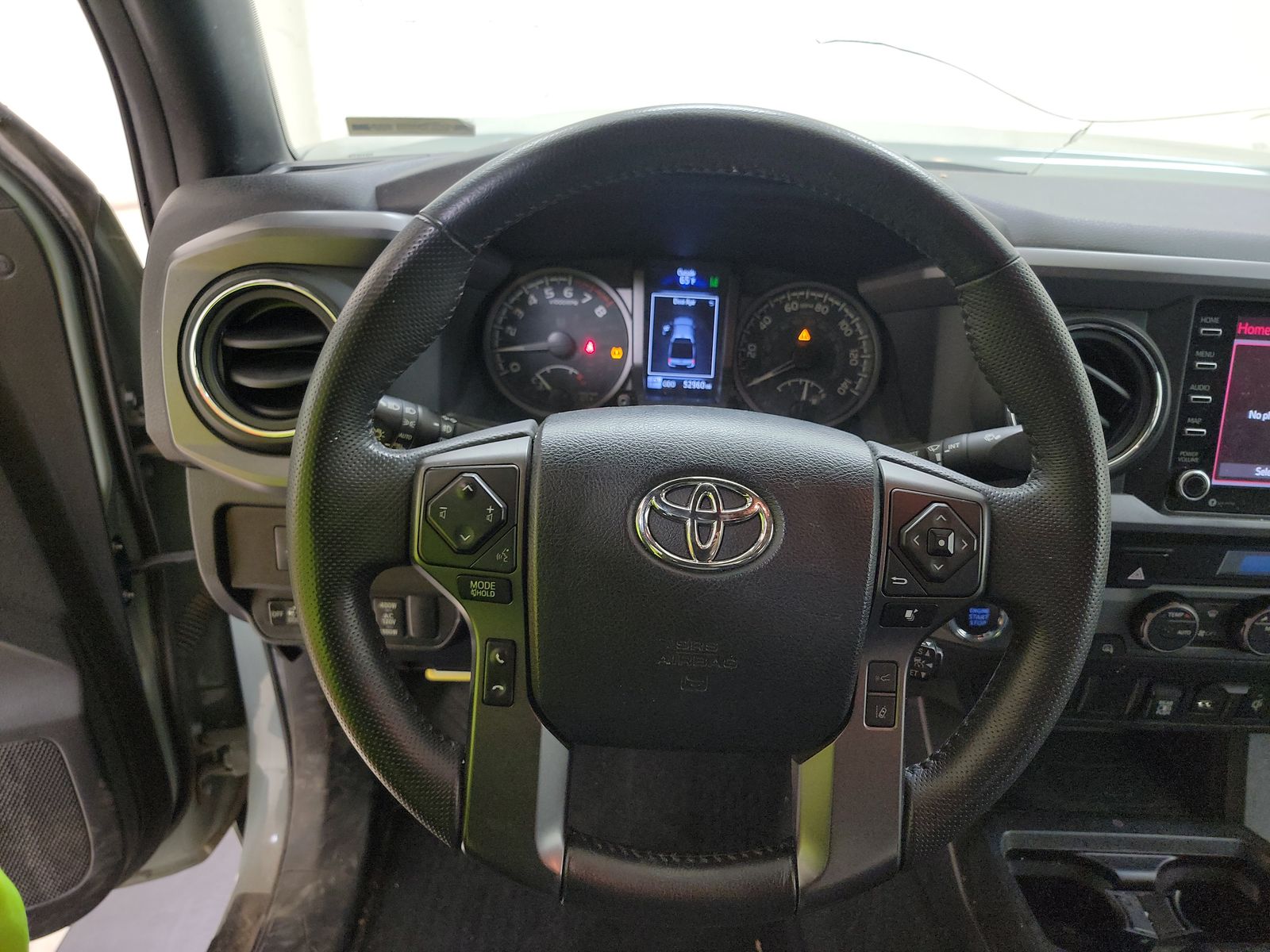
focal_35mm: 24
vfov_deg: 56.8
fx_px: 881
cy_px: 476
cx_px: 635
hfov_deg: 71.6
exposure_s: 1/59
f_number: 1.8
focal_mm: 6.7
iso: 258
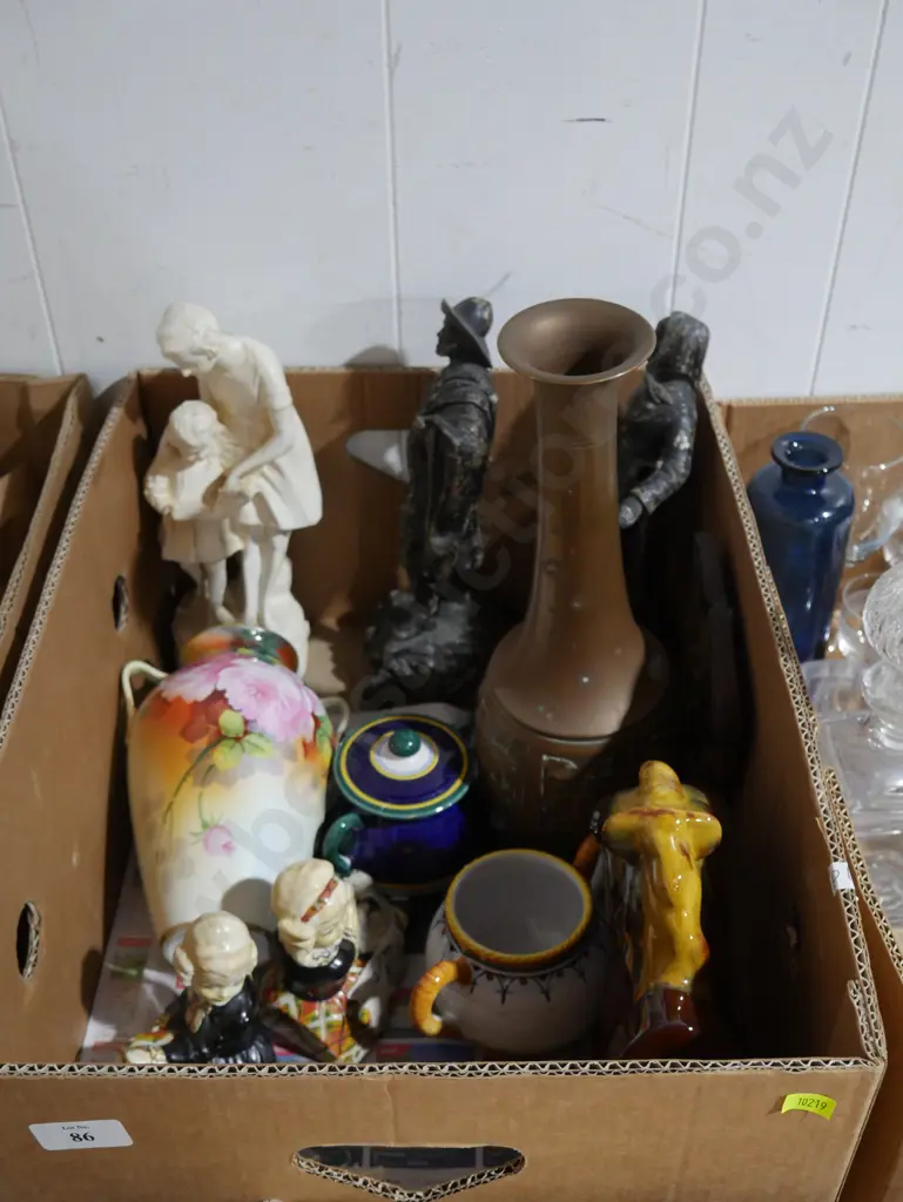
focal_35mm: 40
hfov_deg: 36.0
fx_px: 1390
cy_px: 601
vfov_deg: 46.8
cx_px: 452
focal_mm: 20
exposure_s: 1/60
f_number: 4.4
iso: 1600
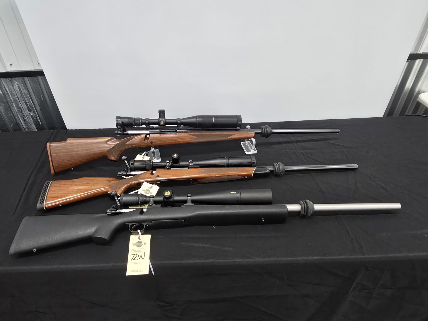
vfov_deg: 89.9
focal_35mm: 13
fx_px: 161
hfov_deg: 106.2
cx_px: 214
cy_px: 160
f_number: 2.2
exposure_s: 1/60
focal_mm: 2.2
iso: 200
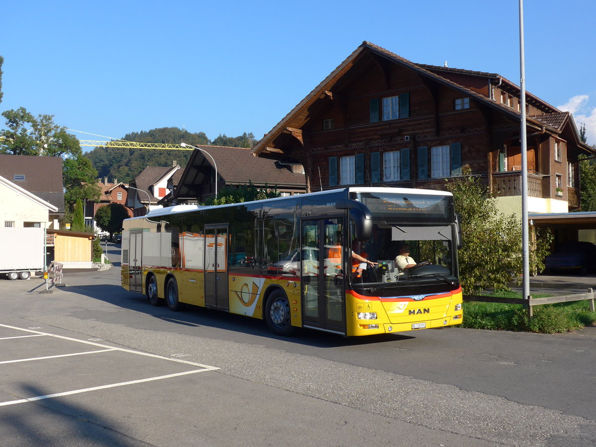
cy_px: 224
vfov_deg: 39.7
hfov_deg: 51.4
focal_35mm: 36
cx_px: 298
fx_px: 620
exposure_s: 1/1000
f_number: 2.8
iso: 80
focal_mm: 7.5
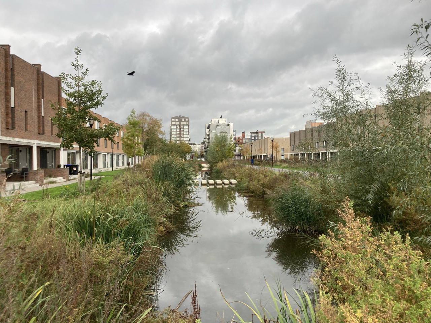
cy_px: 162
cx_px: 216
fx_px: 349
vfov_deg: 49.7
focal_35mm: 28
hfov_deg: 63.4
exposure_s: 1/249
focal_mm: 3.99
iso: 20
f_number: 1.8
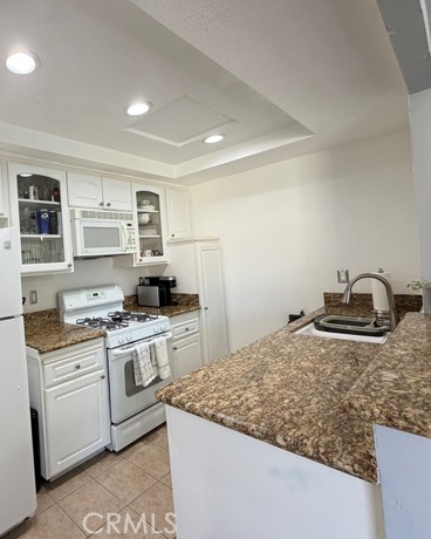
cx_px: 77
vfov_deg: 83.2
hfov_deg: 63.7
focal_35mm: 19
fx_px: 303
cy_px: 259
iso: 320
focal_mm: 2.22
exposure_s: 1/120
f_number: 2.2
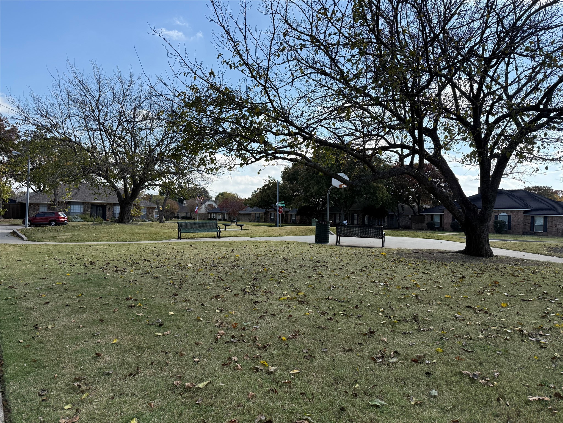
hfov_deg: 71.6
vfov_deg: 56.8
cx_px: 282
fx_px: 390
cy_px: 212
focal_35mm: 24
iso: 100
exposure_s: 1/4405
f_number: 1.78
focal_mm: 6.76
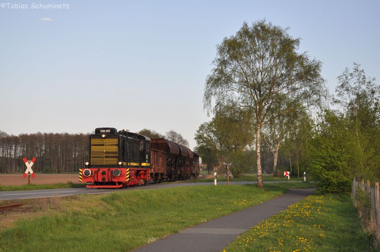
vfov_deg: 21.5
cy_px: 126
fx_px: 664
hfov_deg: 31.9
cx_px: 190
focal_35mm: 63
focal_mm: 42
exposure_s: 1/500
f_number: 7.1
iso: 320
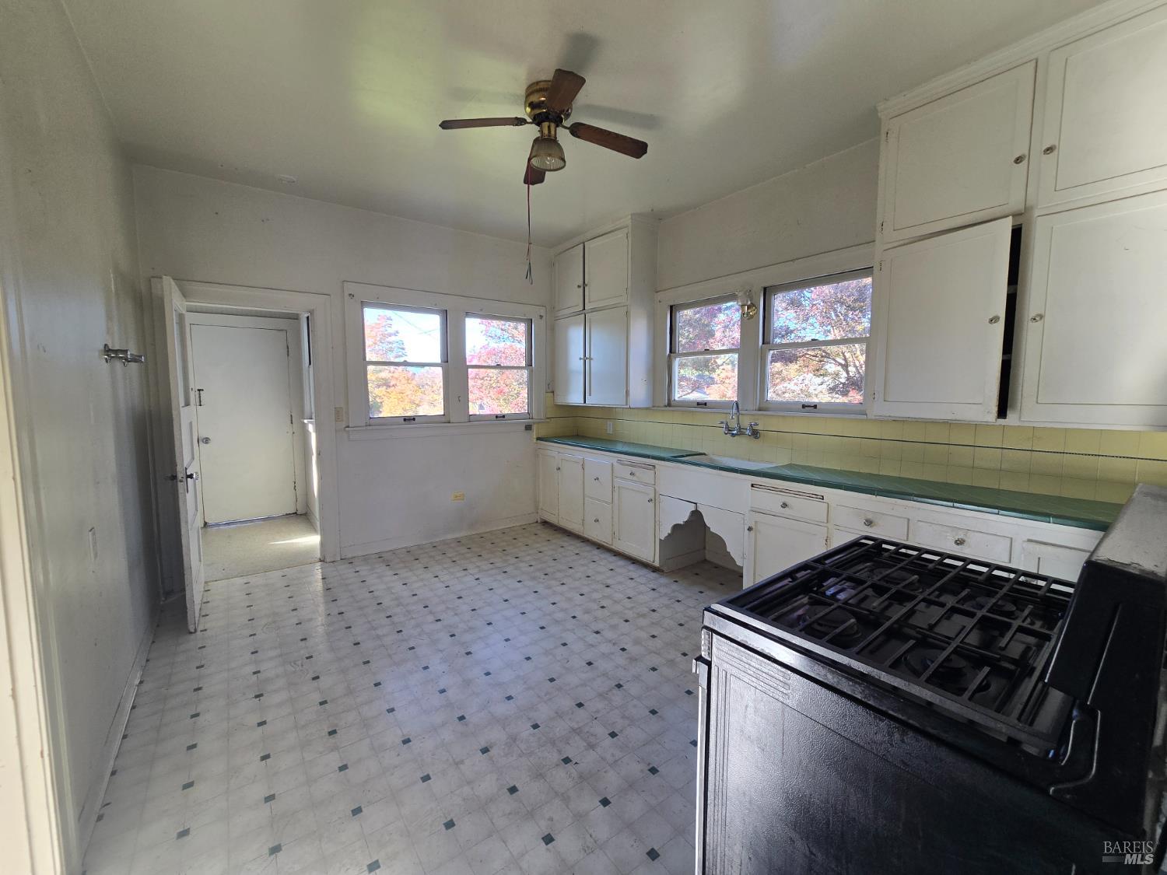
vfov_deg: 89.9
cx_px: 584
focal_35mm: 13
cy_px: 438
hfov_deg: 106.2
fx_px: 438
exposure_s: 1/120
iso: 64
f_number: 2.2
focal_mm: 2.2
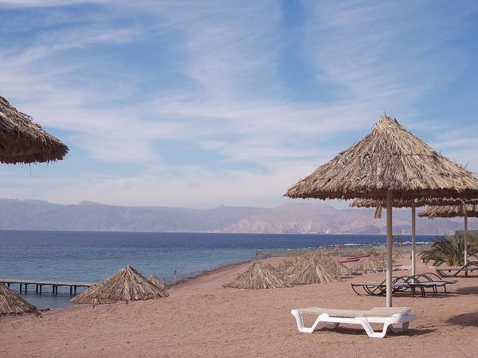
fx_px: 704
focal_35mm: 51
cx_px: 239
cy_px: 179
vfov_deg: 28.6
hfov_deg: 37.5
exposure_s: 1/250
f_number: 7.2
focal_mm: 7.2
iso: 80
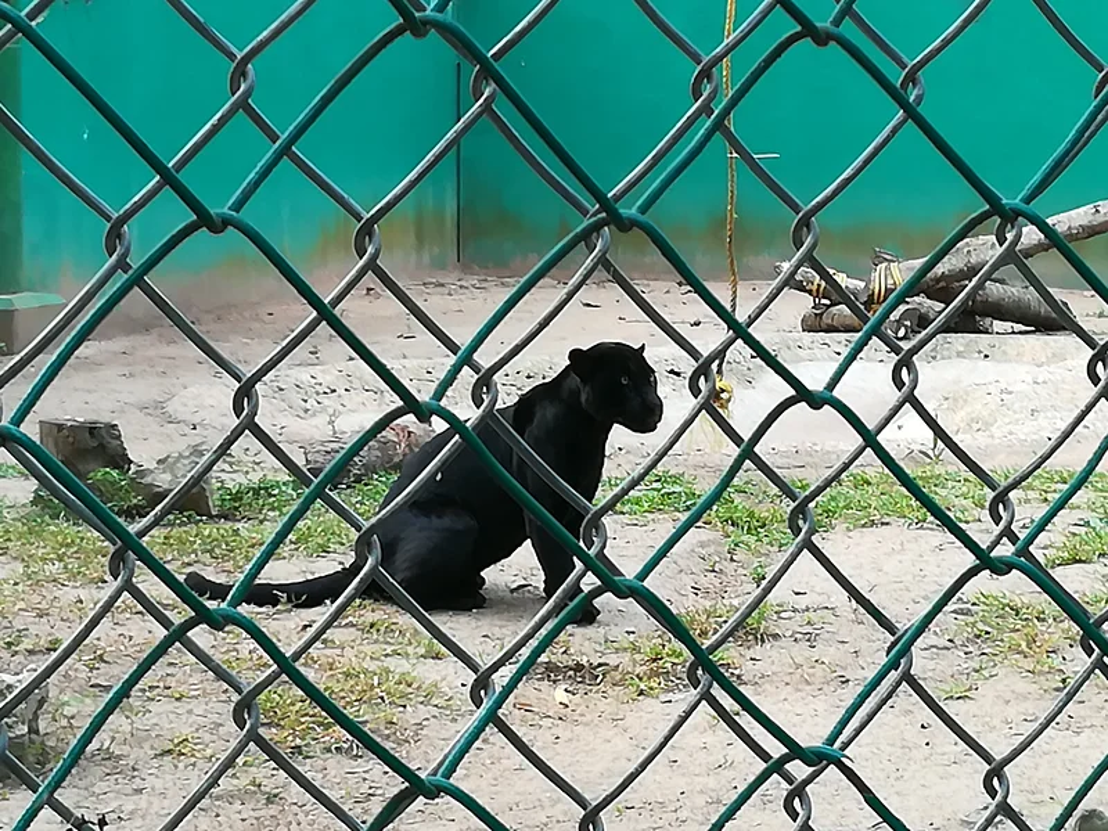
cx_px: 554
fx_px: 3137
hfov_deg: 20.0
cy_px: 416
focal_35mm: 98
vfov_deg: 15.1
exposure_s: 1/40
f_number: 2.2
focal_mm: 3.83
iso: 80
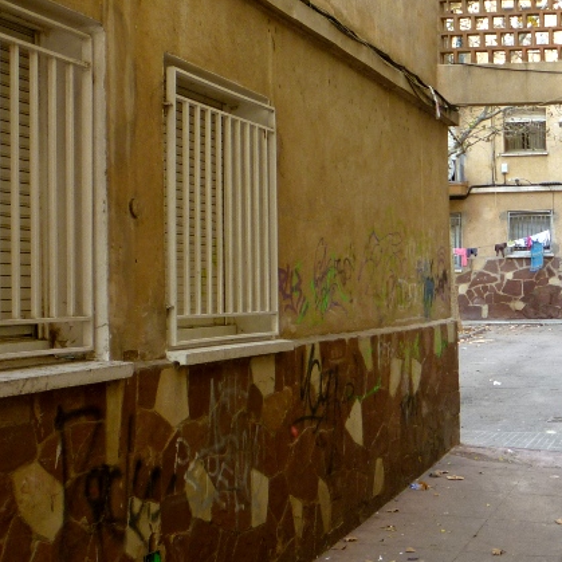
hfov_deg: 26.2
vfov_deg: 28.2
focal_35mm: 61
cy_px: 276
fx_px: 1120
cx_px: 600
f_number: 3.3
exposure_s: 1/30
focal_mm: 5.2
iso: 100
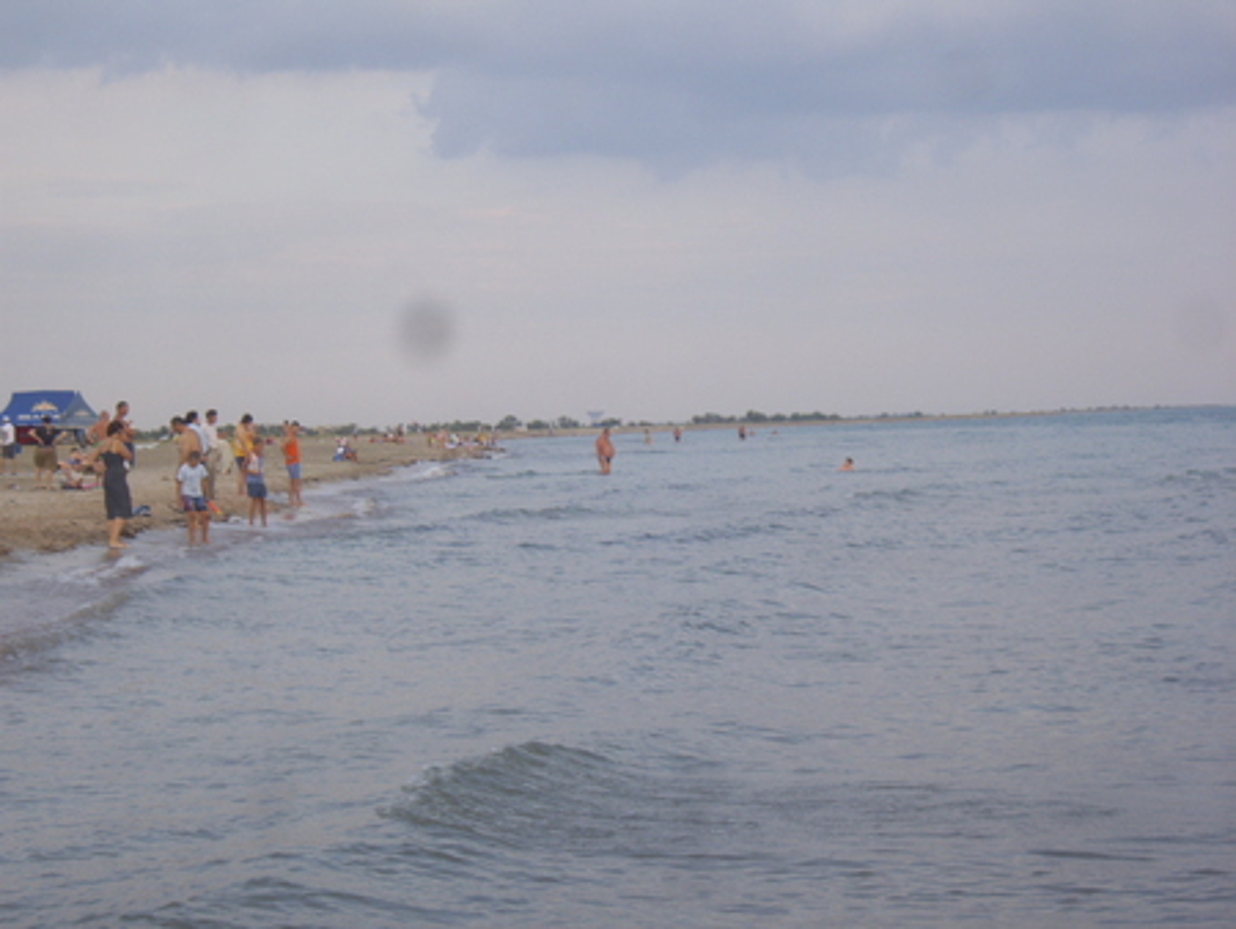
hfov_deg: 21.3
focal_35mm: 92
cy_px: 464
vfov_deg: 16.1
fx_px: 3287
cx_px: 618
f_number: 4.8
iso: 100
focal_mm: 19.4
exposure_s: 1/160
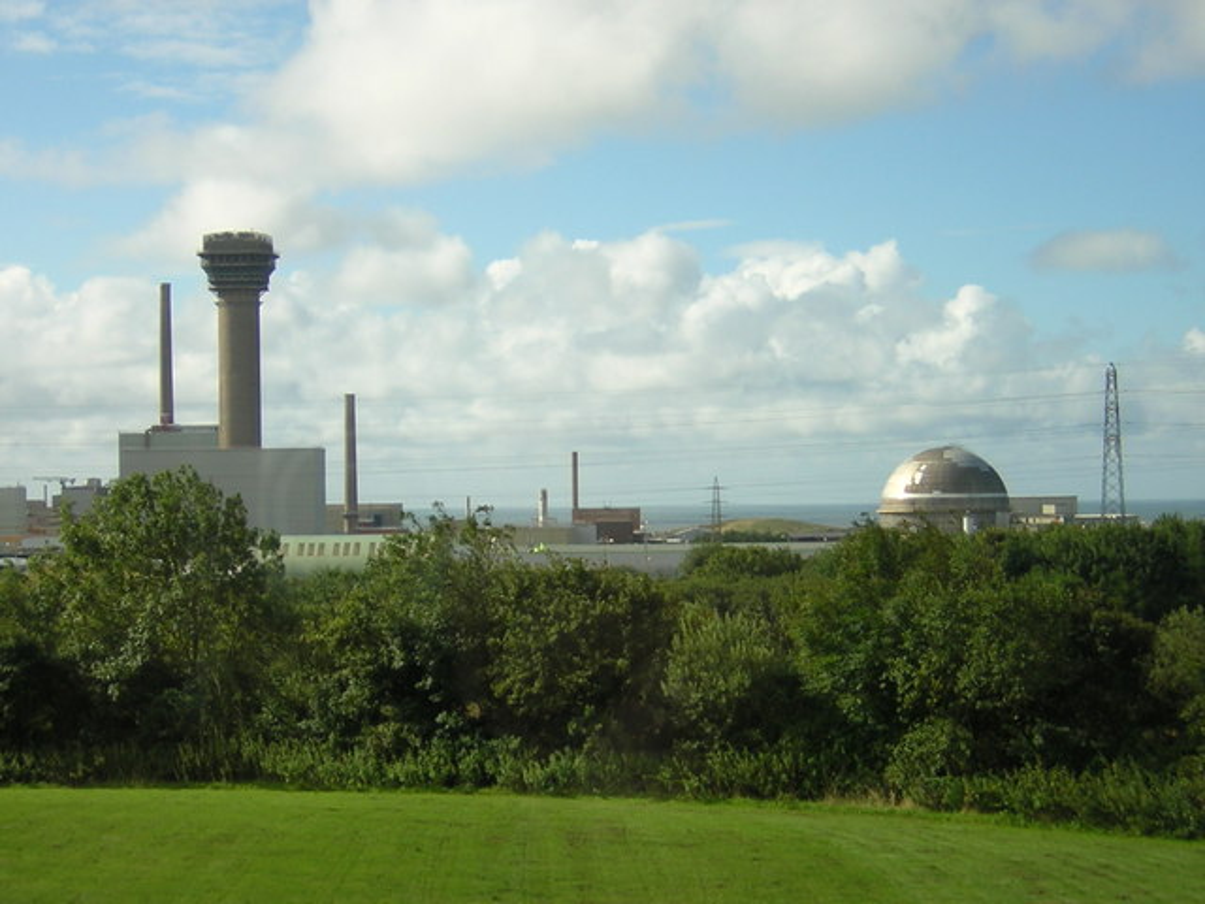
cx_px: 602
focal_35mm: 81
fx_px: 2820
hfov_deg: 24.1
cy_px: 452
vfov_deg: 18.2
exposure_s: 1/233
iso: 100
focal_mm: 10.6
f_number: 4
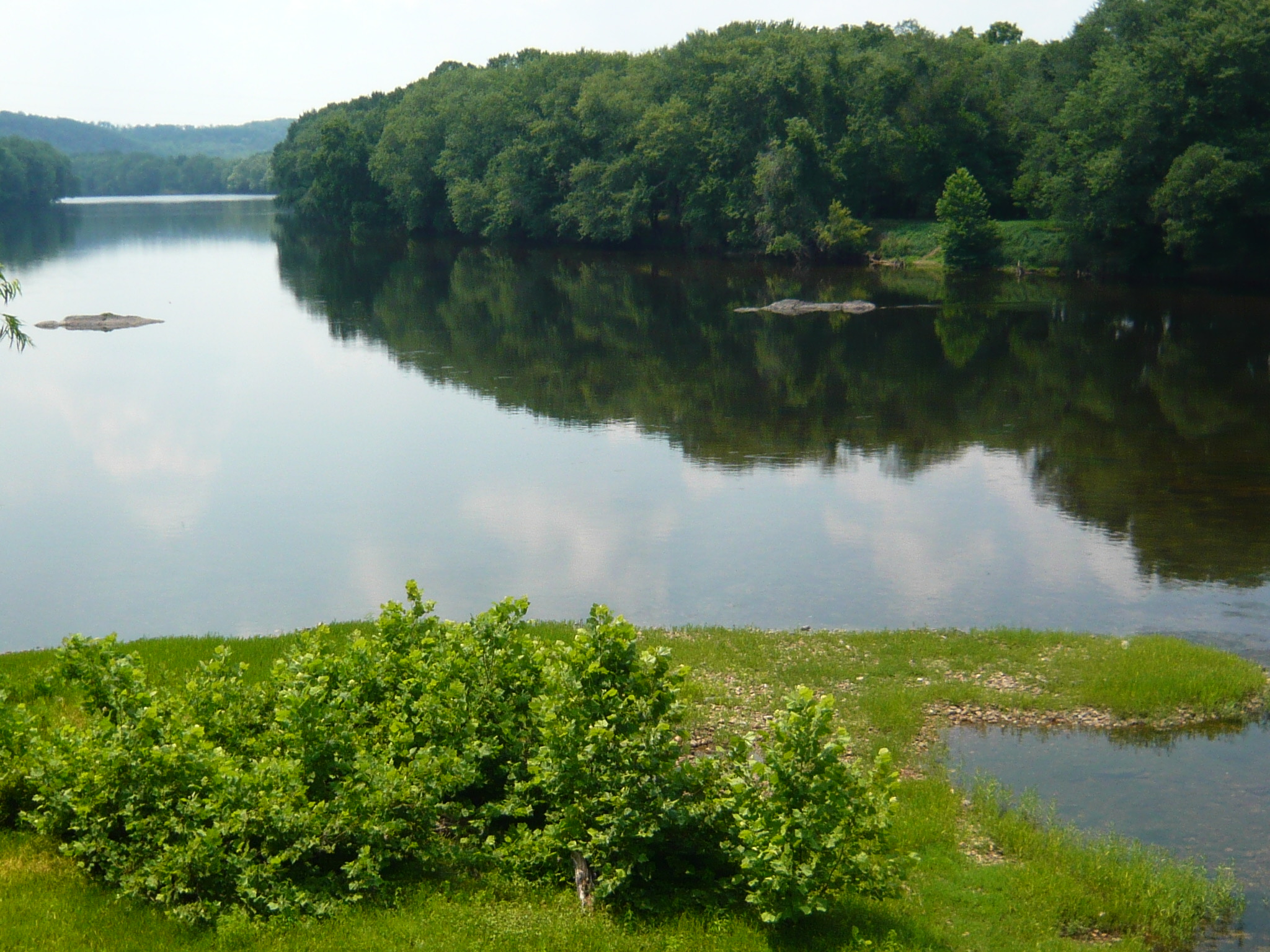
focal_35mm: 47
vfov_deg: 30.9
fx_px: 1724
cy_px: 476
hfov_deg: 40.4
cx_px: 635
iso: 100
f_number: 8
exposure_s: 1/160
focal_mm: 4.9
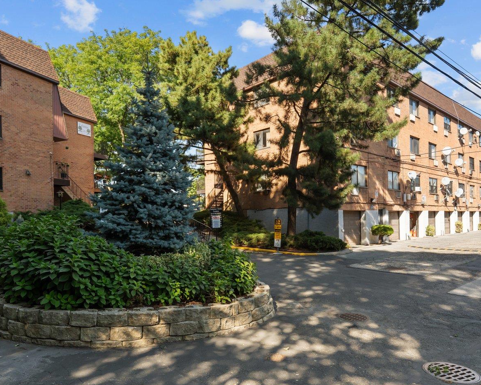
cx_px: 233
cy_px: 215
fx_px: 327
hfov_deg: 72.6
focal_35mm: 23
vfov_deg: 60.7
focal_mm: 14
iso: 800
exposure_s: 1/320
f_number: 9
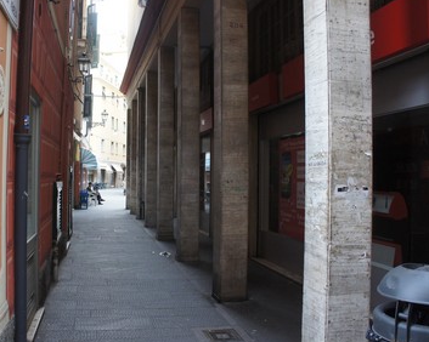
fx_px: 419
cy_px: 175
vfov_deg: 44.5
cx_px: 159
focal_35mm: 33
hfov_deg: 53.6
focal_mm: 18
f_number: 4.5
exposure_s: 1/250
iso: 1000
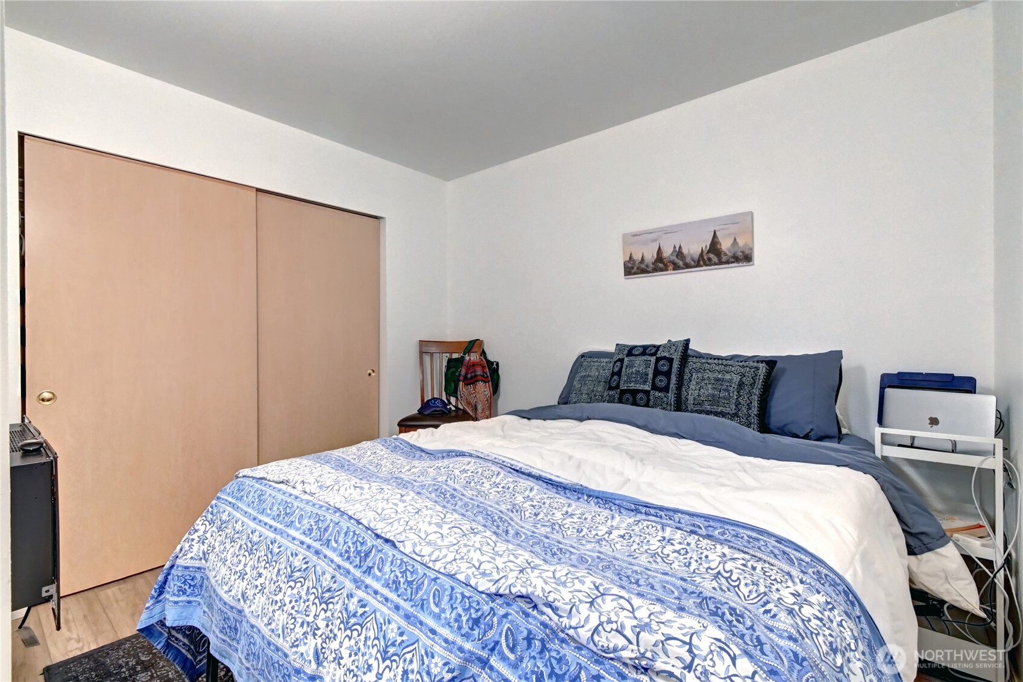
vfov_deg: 77.3
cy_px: 341
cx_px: 512
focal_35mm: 15
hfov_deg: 100.4
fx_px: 426
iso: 3200
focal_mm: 10
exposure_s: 1/1.67
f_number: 11
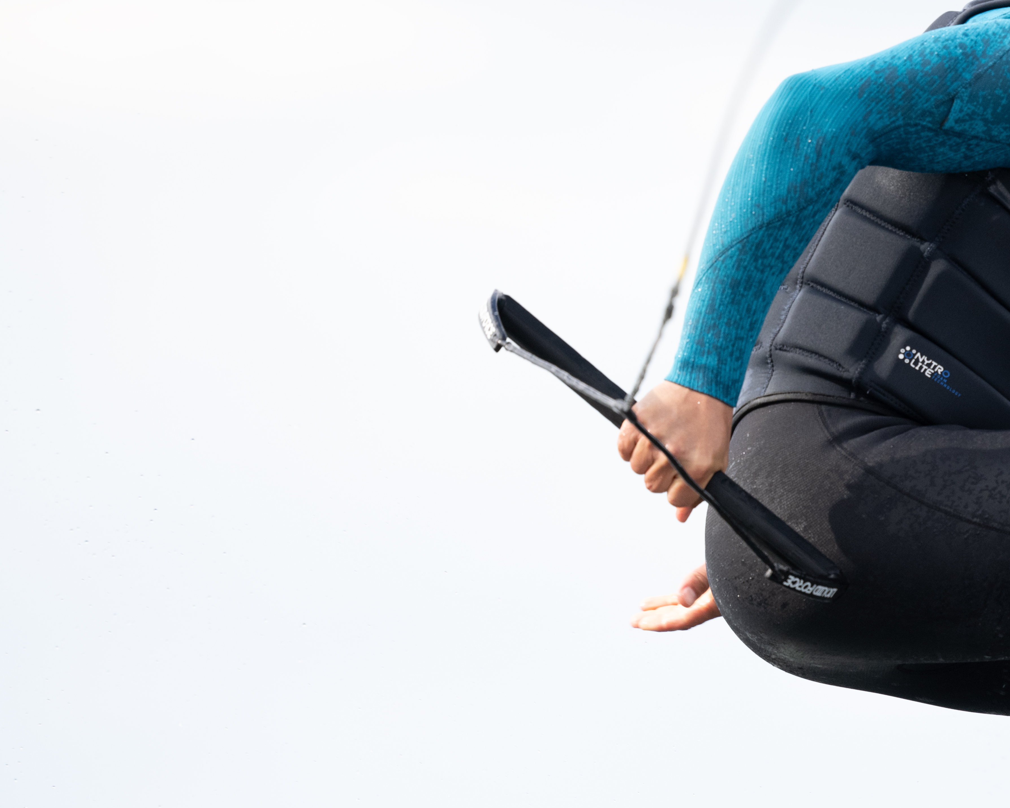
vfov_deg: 1.8
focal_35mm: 868
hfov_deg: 2.2
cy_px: 663
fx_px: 25944
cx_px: 1163
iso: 500
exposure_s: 1/1600
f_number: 4.5
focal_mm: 400
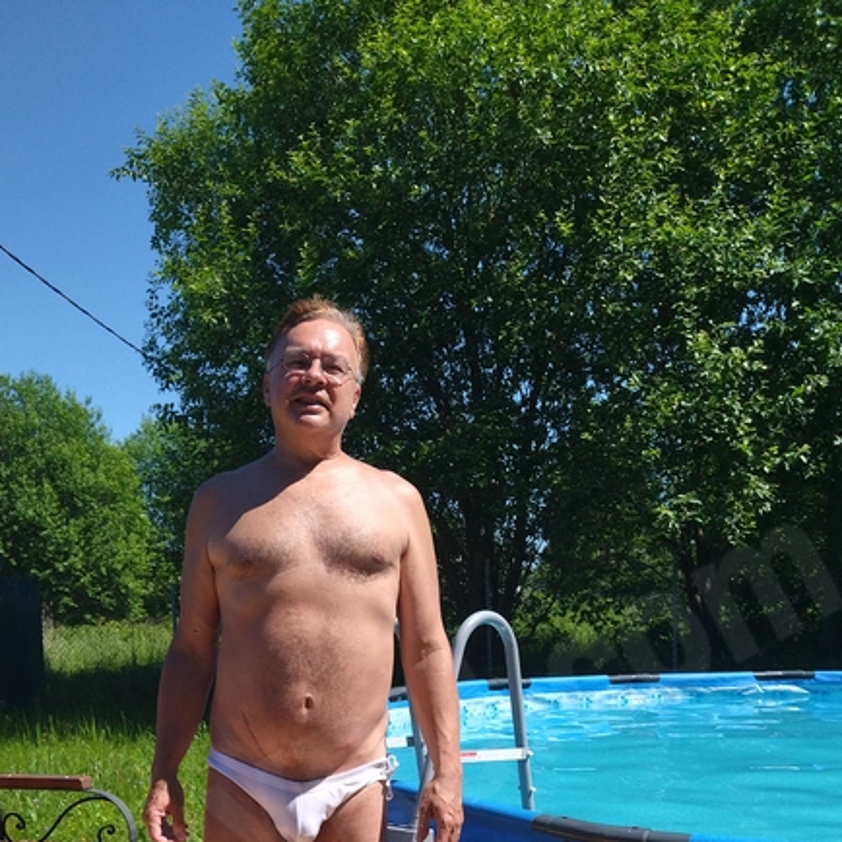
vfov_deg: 35.8
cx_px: 293
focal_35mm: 44
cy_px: 772
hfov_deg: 38.0
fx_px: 1211
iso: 99
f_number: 1.79
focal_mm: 4.74
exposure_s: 1/2088
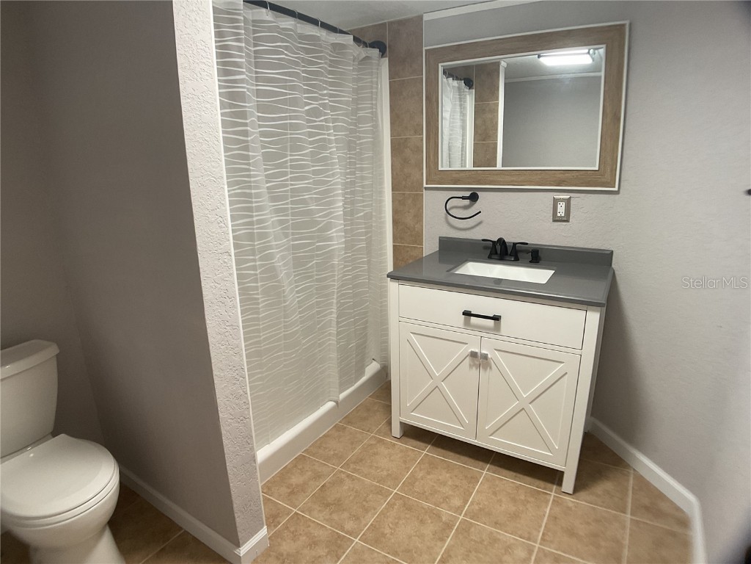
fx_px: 629
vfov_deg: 48.2
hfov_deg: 61.7
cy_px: 282
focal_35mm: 29
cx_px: 376
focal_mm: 3
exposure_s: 1/60
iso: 64
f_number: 1.8
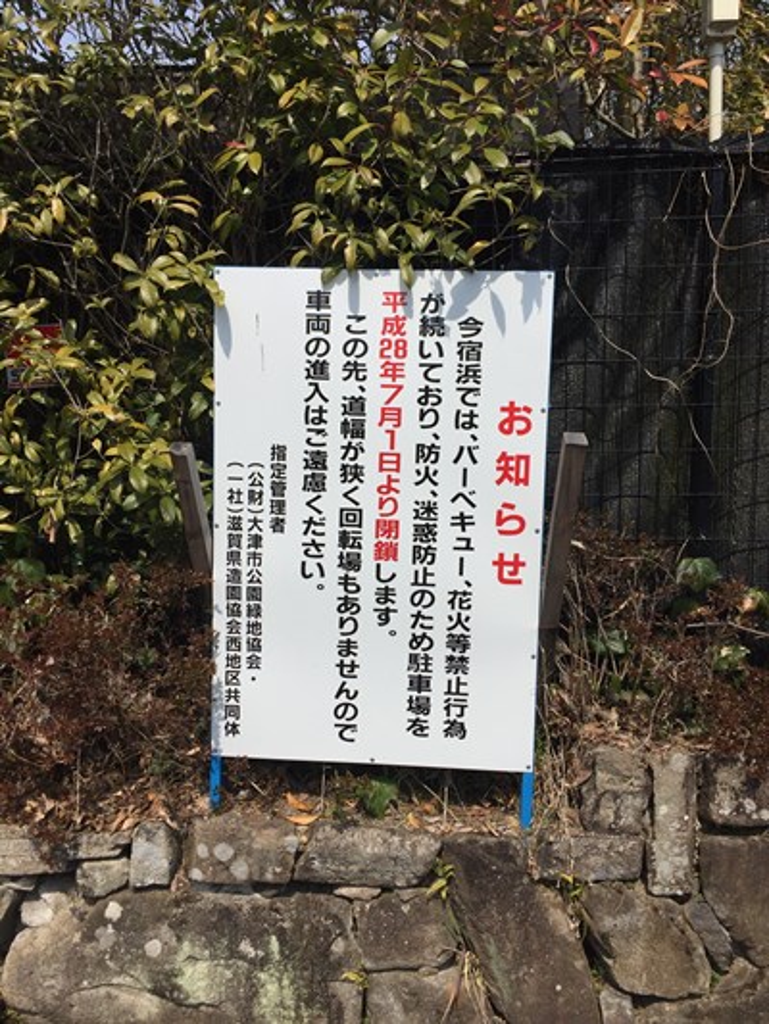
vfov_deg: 61.6
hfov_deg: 48.2
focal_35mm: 29
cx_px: 384
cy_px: 512
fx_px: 859
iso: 32
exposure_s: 1/4405
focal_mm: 4.15
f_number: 2.2
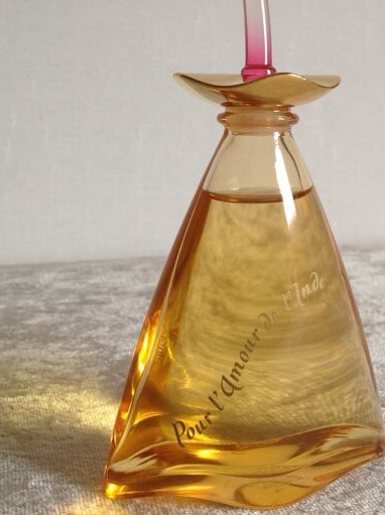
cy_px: 203
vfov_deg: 42.8
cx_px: 232
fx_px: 654
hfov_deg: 32.7
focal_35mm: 44
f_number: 2.4
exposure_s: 1/24
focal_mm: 4.28
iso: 64
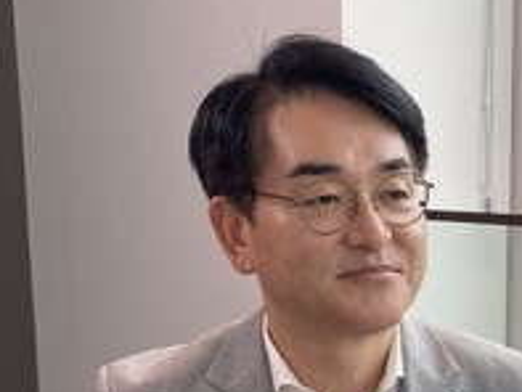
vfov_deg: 17.6
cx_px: 559
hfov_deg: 23.3
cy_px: 495
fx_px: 1192
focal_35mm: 79
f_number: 1.8
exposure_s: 1/191
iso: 32
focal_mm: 4.25
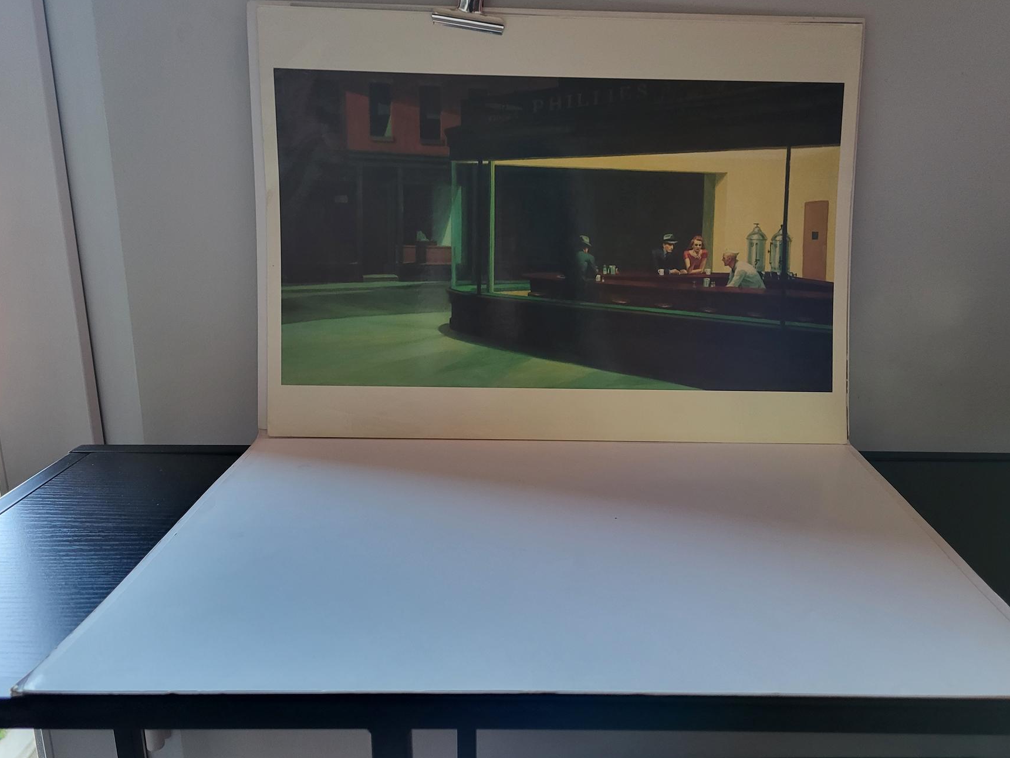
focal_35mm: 29
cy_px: 388
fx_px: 846
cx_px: 546
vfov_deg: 48.2
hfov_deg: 61.6
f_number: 1.8
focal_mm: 5.4
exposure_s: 1/50
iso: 320
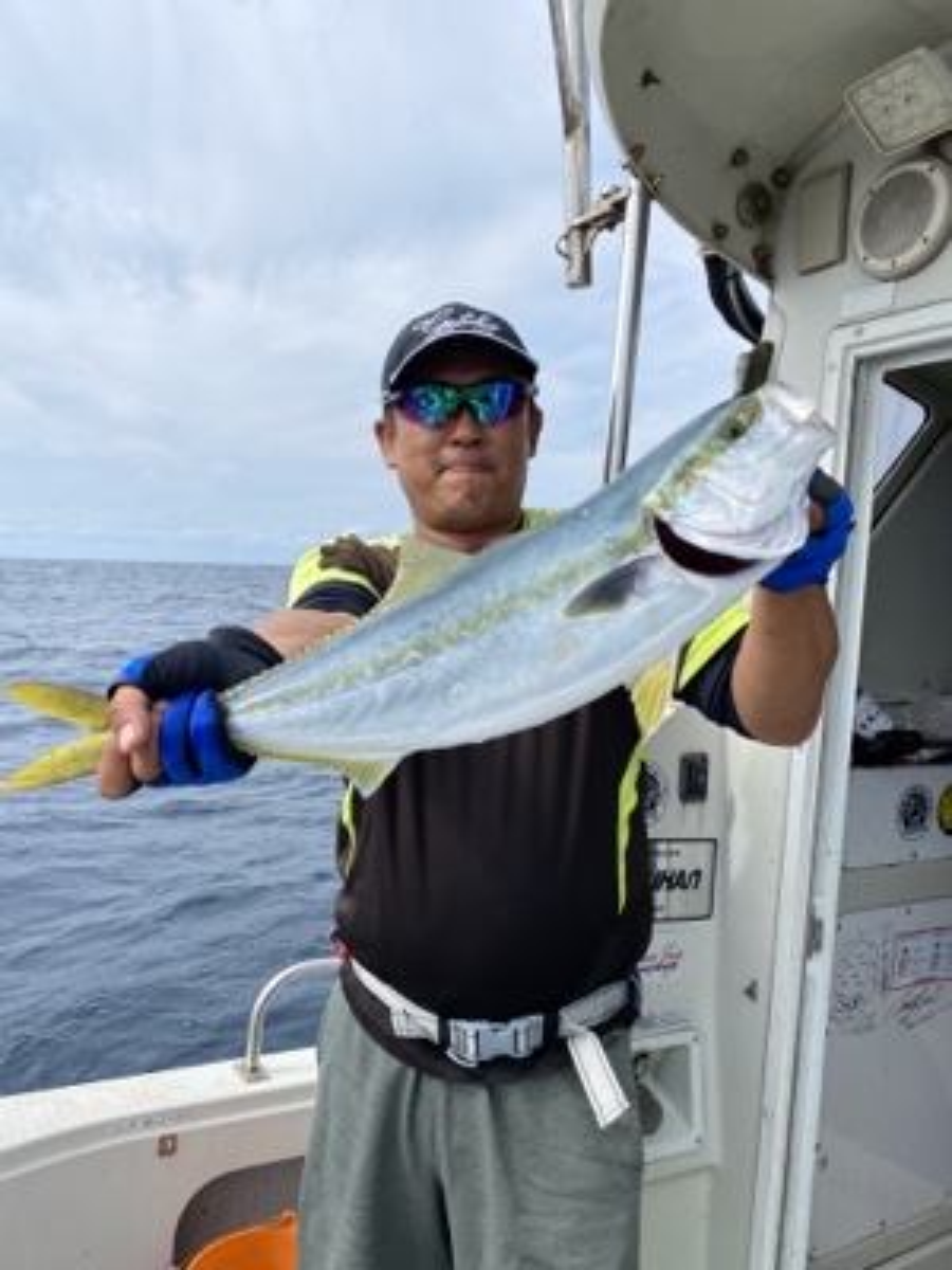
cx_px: 476
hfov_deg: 53.1
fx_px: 953
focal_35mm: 26
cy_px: 635
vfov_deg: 67.3
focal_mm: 4.25
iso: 32
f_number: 1.8
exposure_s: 1/3040
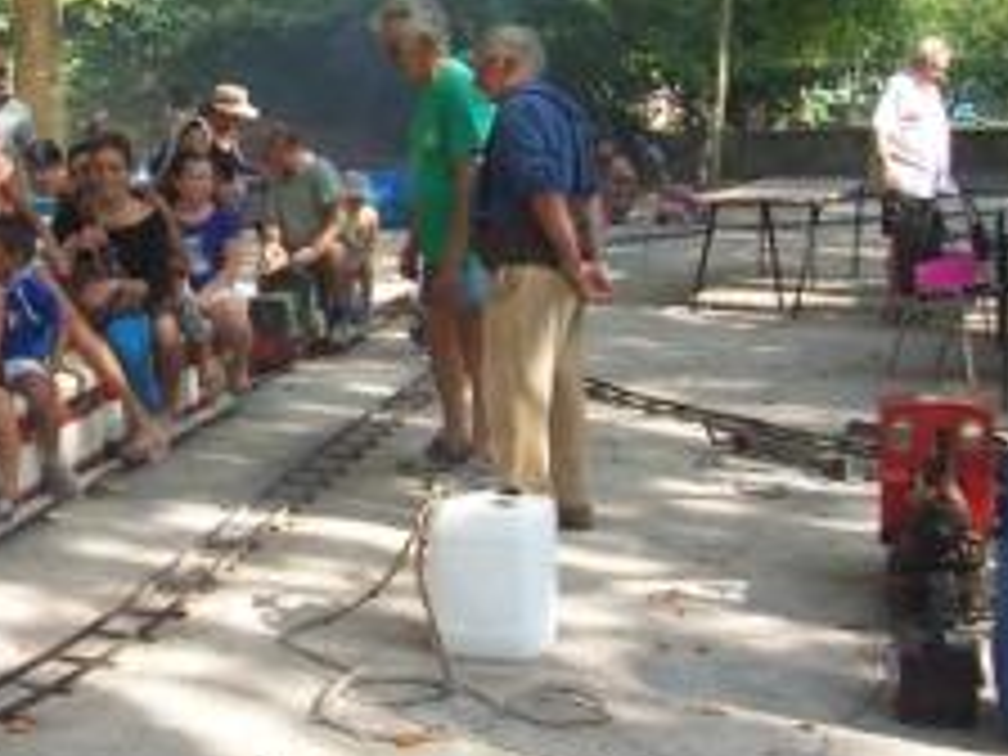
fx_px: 1980
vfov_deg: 21.5
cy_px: 248
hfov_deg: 27.6
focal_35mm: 68
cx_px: 108
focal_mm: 5.6
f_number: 2.7
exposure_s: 1/250
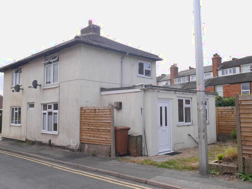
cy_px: 94
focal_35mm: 32
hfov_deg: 56.8
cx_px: 126
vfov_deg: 44.2
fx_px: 233
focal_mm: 16
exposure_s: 1/160
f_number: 9
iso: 160
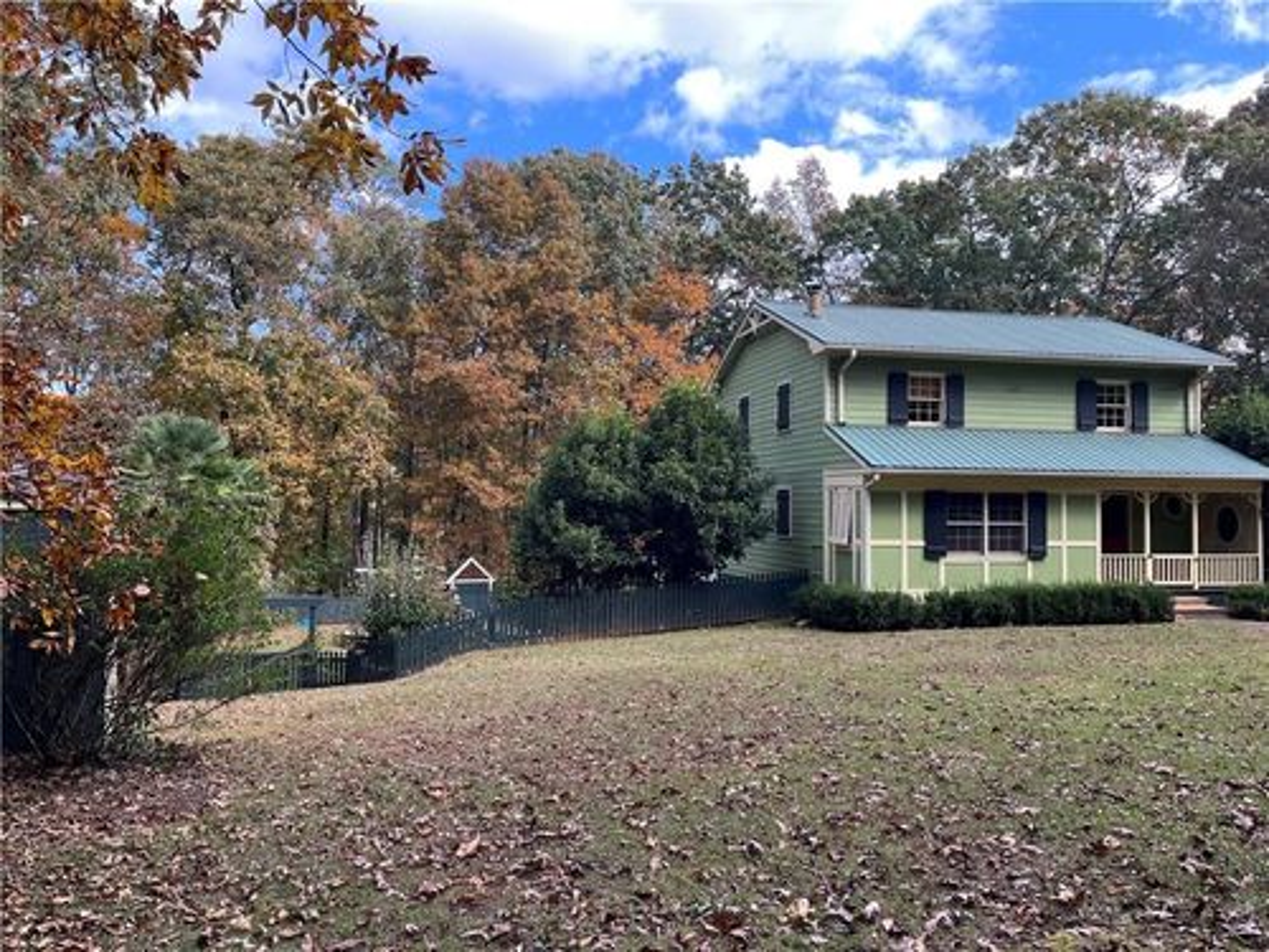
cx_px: 634
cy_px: 476
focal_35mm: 26
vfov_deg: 53.1
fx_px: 953
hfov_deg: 67.3
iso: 50
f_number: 1.6
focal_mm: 5.1
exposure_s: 1/393
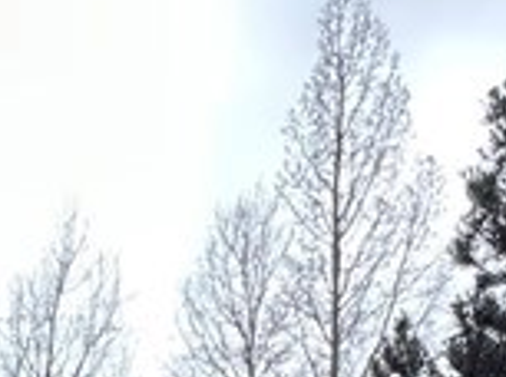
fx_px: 1371
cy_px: 1108
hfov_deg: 17.7
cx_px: -351
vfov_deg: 10.9
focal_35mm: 94
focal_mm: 2.22
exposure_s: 1/703
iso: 40
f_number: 2.2
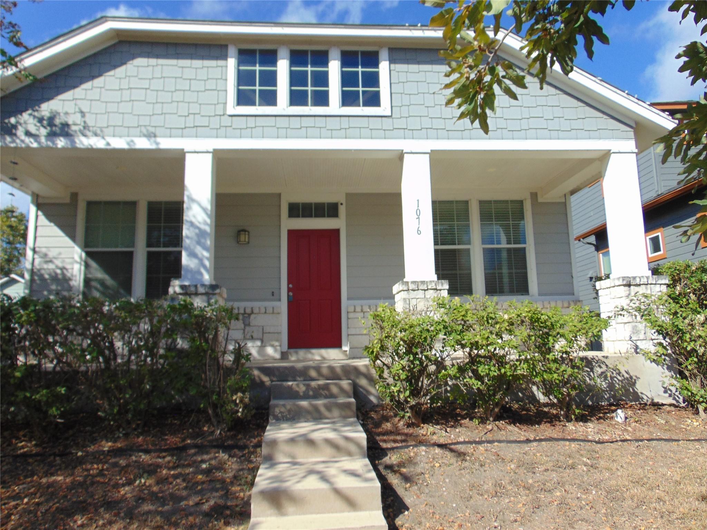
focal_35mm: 25
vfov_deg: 54.9
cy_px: 265
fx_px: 511
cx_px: 354
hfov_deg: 69.4
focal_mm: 4.5
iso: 80
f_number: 7.7
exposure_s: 1/200
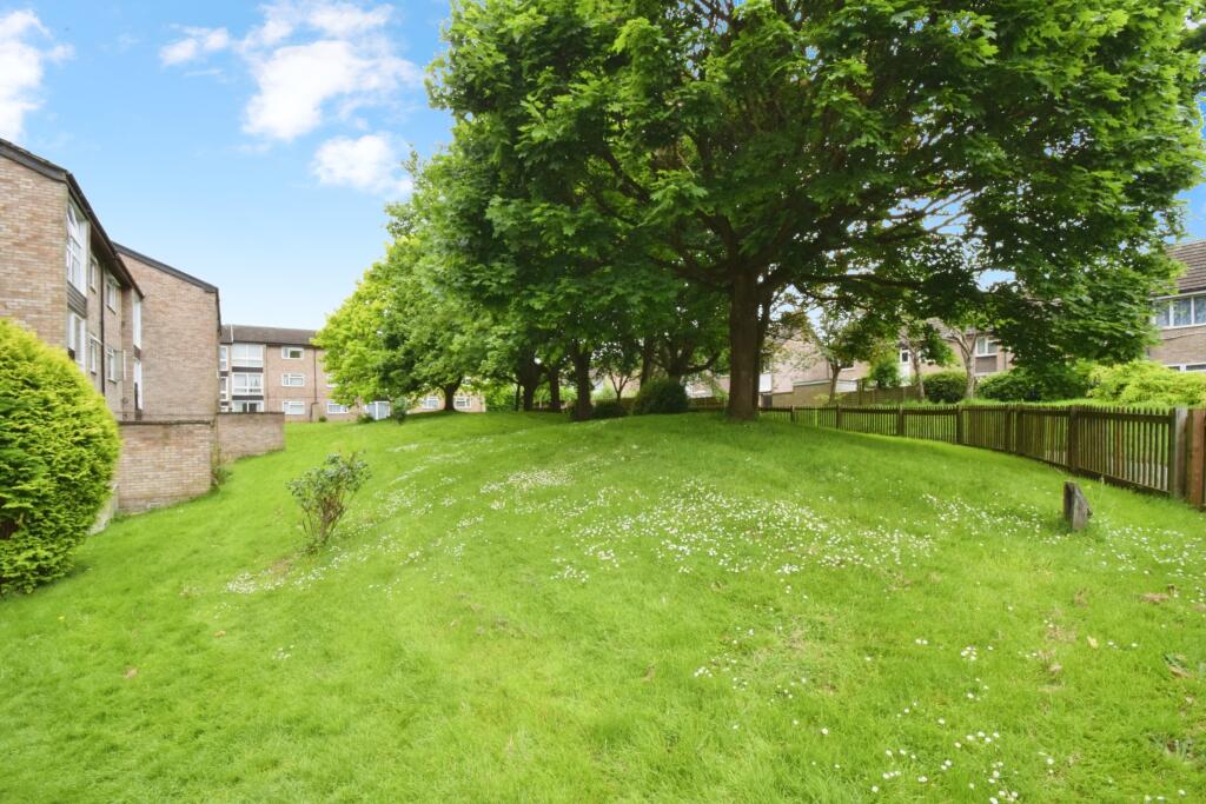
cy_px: 402
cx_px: 603
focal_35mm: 15
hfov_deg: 100.4
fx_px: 503
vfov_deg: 77.3
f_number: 20
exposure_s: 1/50
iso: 1000
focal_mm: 10
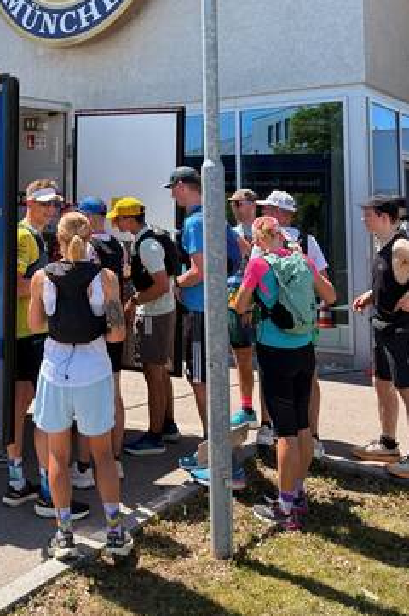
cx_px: 63
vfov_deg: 42.6
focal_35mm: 45
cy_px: 171
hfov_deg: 28.9
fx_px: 768
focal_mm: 5.96
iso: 64
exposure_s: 1/1311
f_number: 1.6
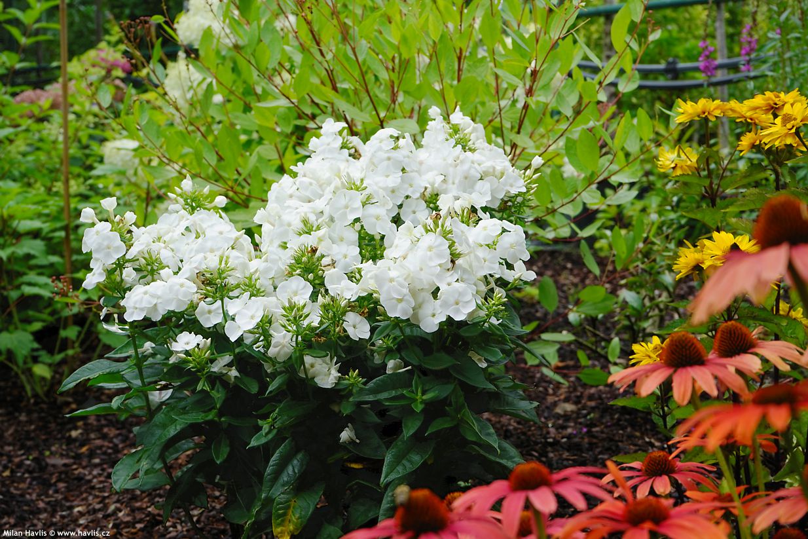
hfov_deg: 39.6
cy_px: 270
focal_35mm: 50
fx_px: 1122
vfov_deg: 27.0
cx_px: 404
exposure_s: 1/100
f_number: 9
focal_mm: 50
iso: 100
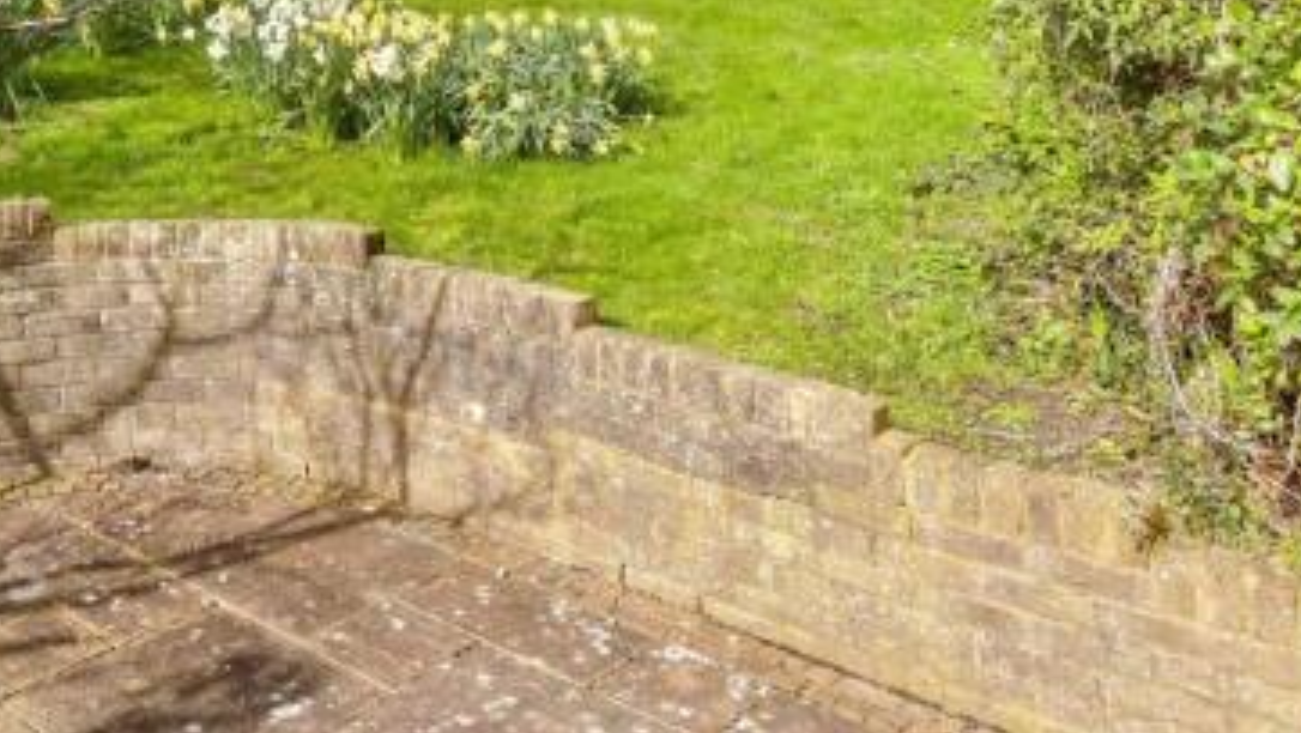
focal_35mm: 36
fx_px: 1242
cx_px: 458
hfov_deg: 54.4
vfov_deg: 30.9
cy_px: 27
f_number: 8
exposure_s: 1/200
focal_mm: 13
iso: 160
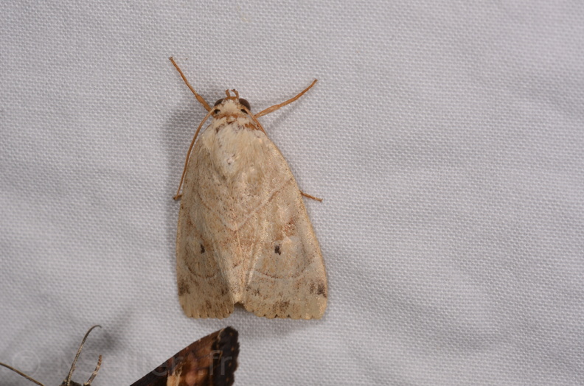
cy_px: 193
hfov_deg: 16.1
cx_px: 292
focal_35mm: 128
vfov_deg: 10.7
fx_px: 2063
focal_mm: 85
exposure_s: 1/60
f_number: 25
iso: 100
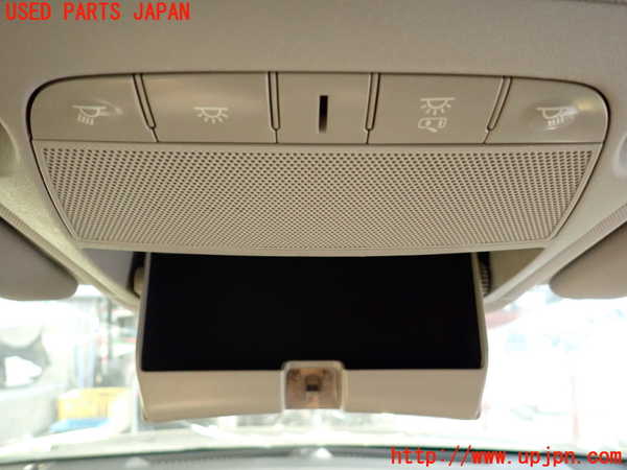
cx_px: 314
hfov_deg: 69.4
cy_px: 235
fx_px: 453
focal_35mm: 25
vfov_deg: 54.9
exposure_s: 1/125
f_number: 2
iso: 1000
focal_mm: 4.5
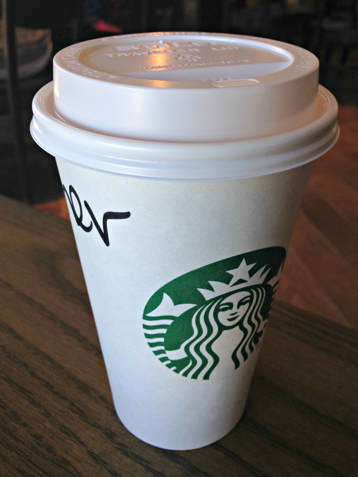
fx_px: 469
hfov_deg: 41.8
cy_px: 234
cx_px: 179
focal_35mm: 34
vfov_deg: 54.0
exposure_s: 1/60
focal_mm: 4.12
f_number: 2.4
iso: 50
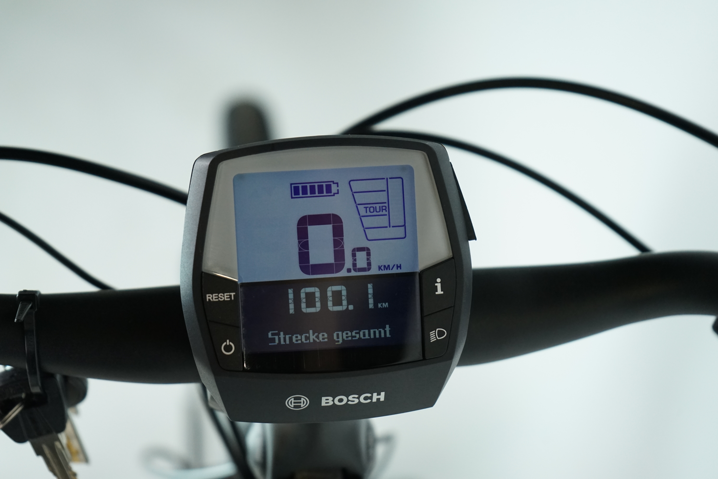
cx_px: 359
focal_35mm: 70
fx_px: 1396
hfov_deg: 28.8
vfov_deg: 19.5
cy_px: 240
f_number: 5.6
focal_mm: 70
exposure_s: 1/200
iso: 2000
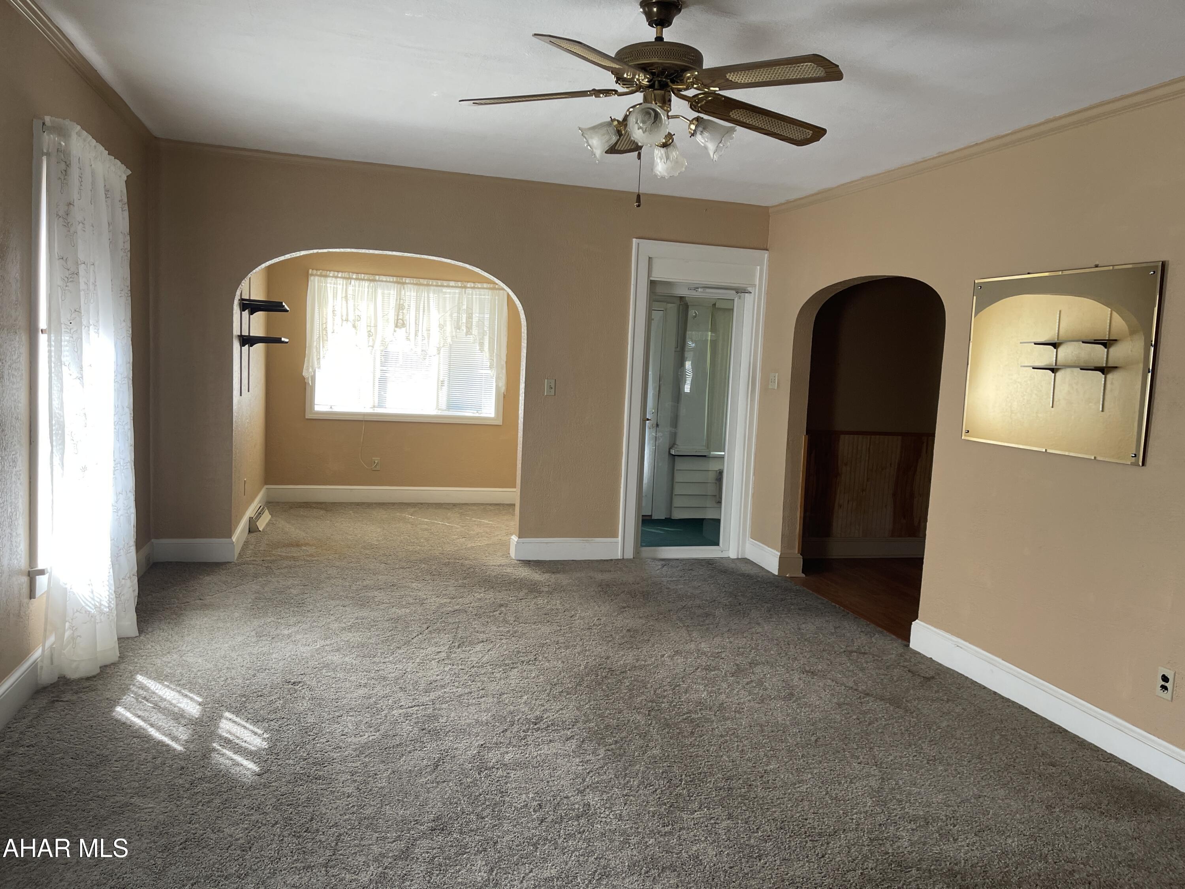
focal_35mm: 25
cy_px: 444
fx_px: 856
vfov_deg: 54.9
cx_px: 592
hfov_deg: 69.4
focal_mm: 5.1
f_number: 1.6
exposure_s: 1/121
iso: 100
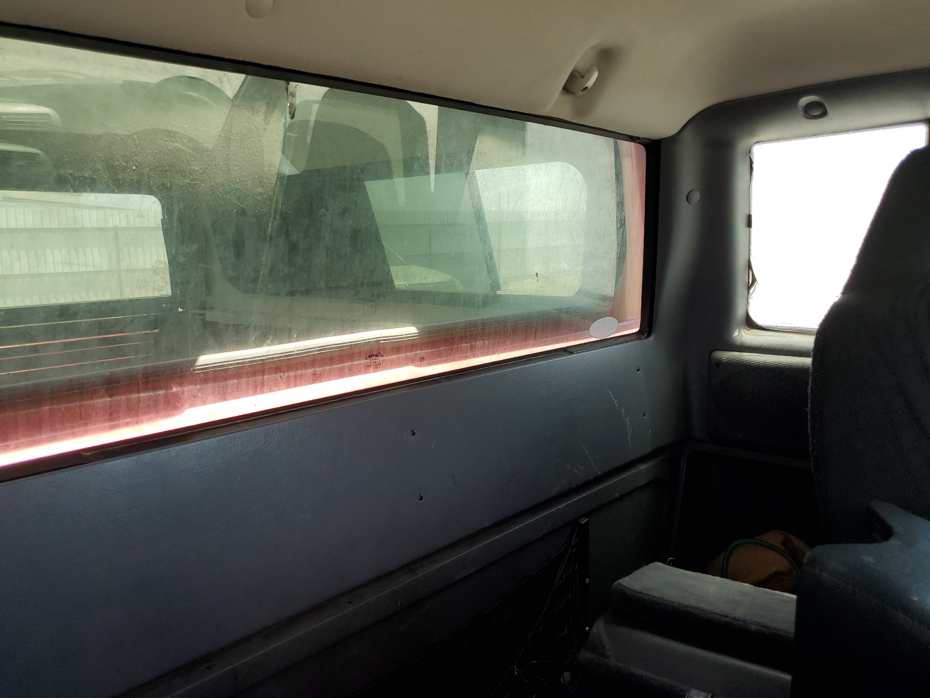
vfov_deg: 53.1
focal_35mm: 26
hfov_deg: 67.3
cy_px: 349
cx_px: 465
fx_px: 699
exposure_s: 1/222
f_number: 1.5
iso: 50
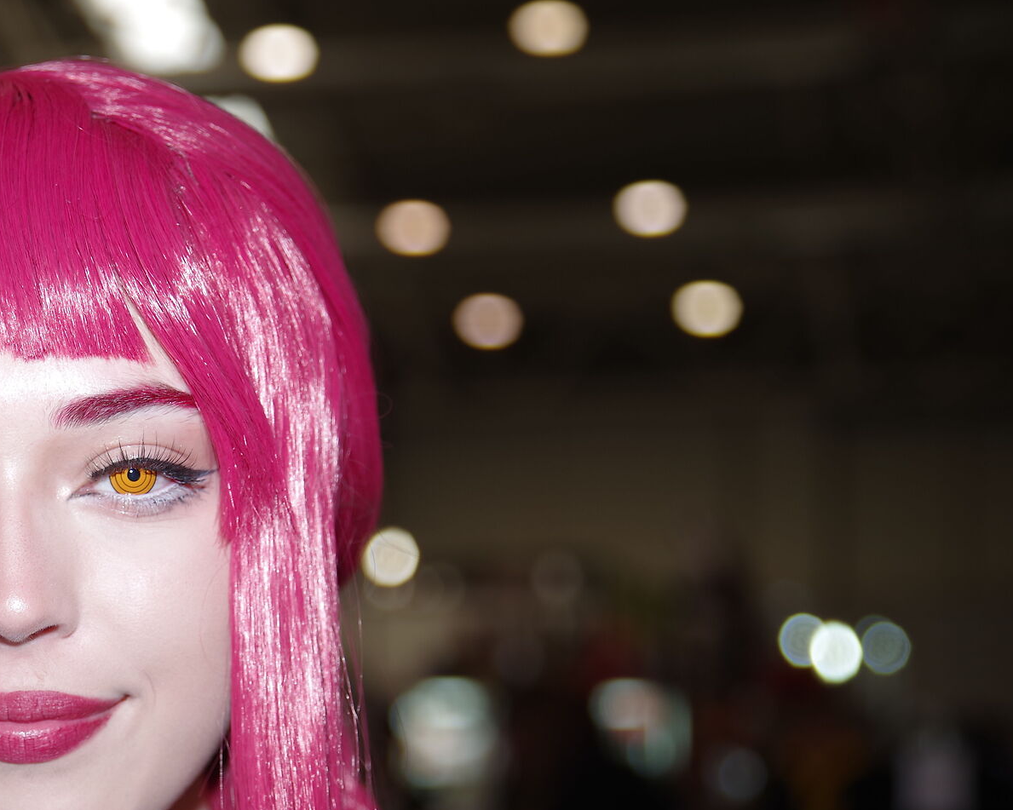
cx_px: 43
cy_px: 618
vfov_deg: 16.8
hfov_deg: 20.5
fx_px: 2728
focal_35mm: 91
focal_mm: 48
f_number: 2.8
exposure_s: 1/80
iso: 100
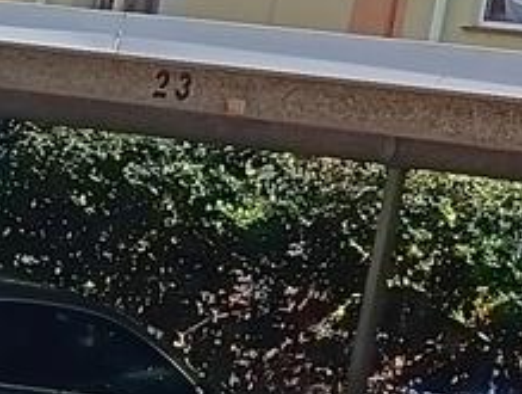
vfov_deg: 8.3
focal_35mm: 175
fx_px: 2643
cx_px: 682
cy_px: -236
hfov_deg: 11.0
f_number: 1.75
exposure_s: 1/225
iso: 100
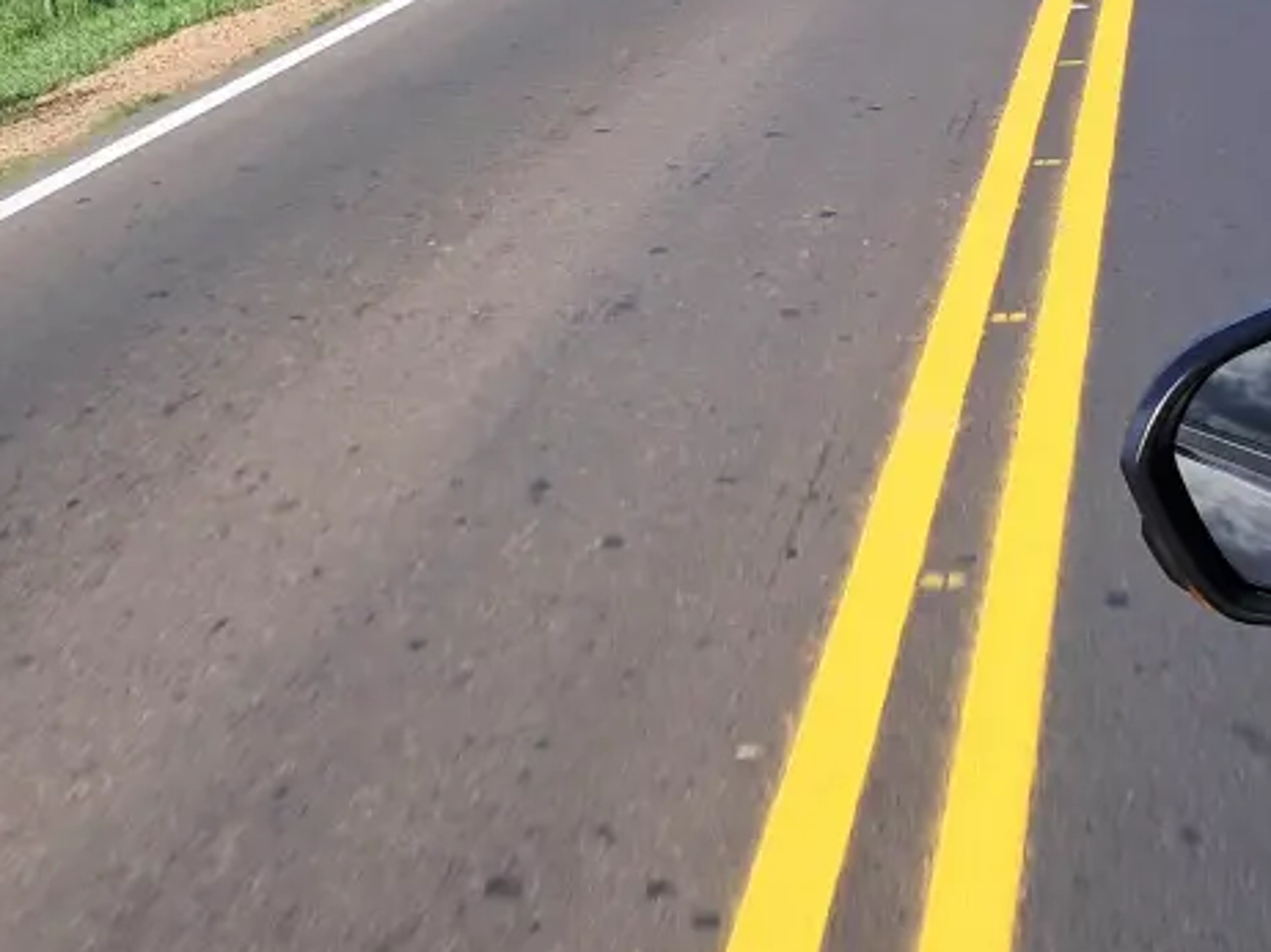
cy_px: 155
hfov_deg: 25.5
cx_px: 889
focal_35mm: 76
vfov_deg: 19.1
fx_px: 2789
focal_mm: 4
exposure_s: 1/666
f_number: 1.8
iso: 50
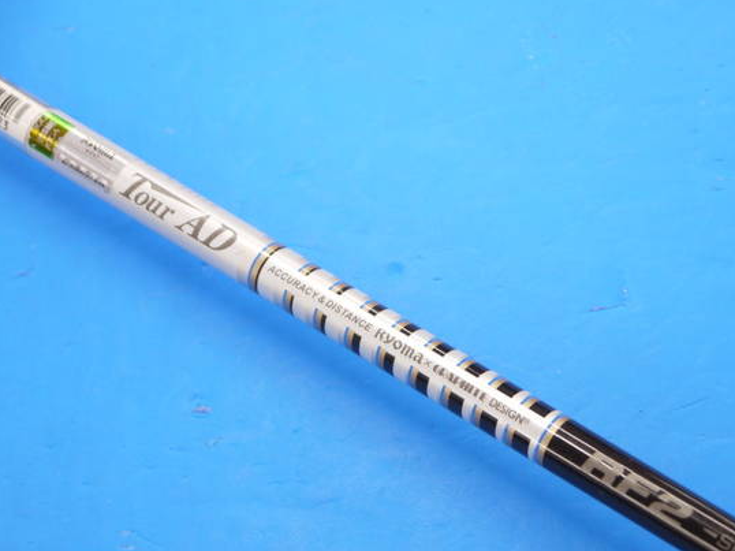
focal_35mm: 100
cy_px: 323
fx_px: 2122
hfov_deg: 19.6
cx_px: 410
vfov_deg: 14.8
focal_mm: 42
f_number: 5.6
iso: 640
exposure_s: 1/80
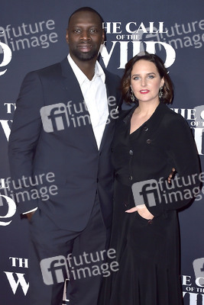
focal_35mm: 38
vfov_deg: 50.7
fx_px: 323
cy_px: 152
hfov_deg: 35.1
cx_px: 102
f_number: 7.1
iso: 320
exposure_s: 1/250
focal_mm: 38
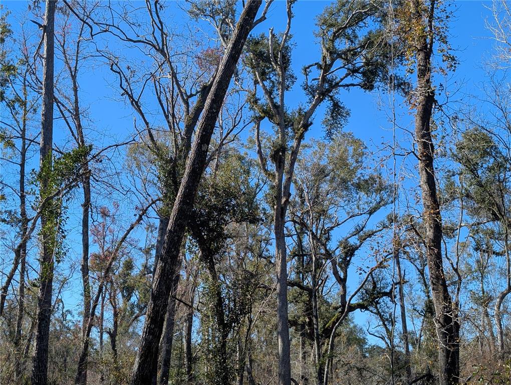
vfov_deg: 29.7
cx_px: 256
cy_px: 192
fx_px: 724
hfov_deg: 38.9
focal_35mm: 49
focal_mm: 6.9
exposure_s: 1/749
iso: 20
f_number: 1.68
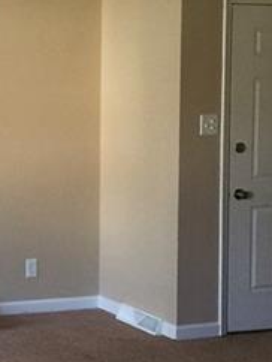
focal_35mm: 92
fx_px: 962
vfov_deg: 21.3
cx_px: -131
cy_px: 139
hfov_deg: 15.0
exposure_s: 1/30
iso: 50
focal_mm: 4.15
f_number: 2.2
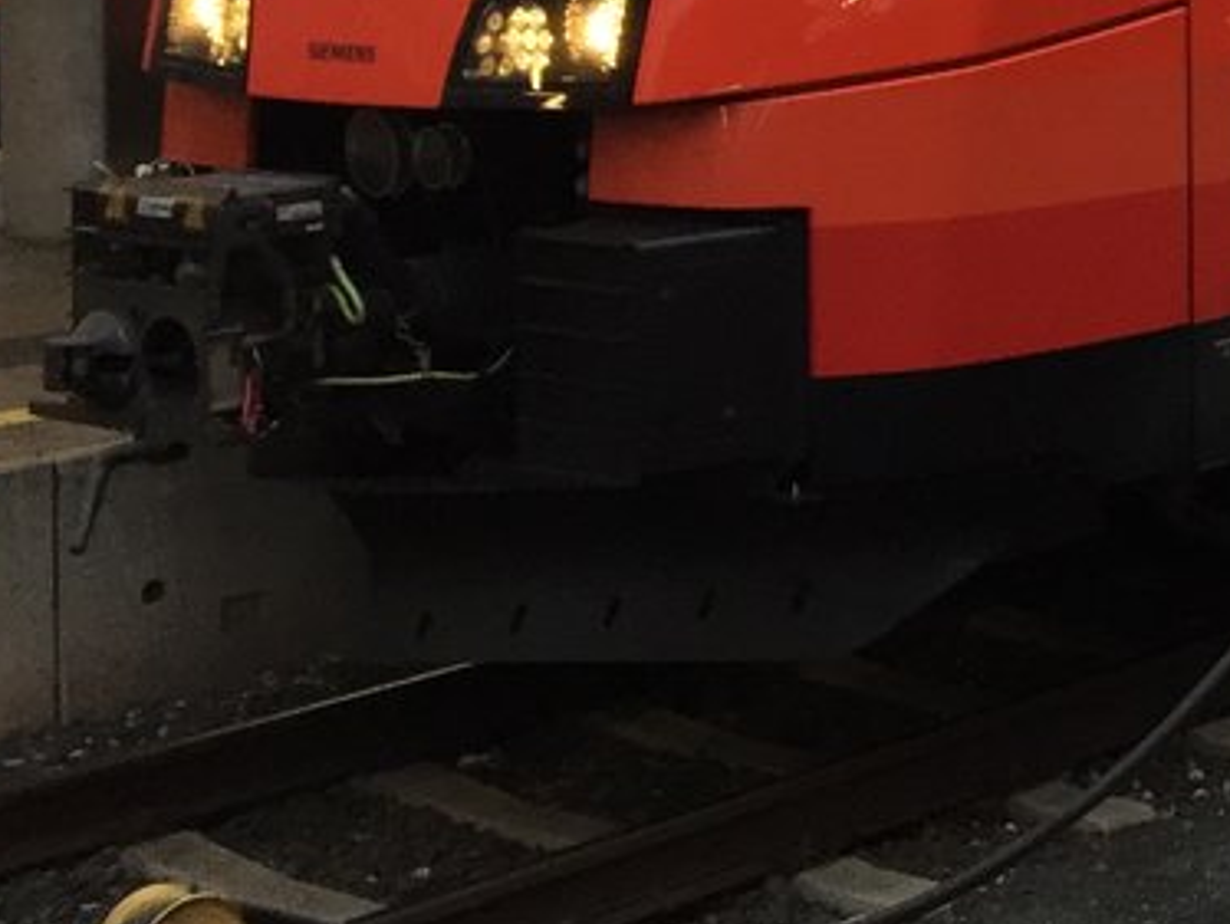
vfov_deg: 15.2
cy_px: -256
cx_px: 1878
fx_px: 3307
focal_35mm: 93
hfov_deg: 18.5
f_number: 2.2
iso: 32
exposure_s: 1/33
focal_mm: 4.15
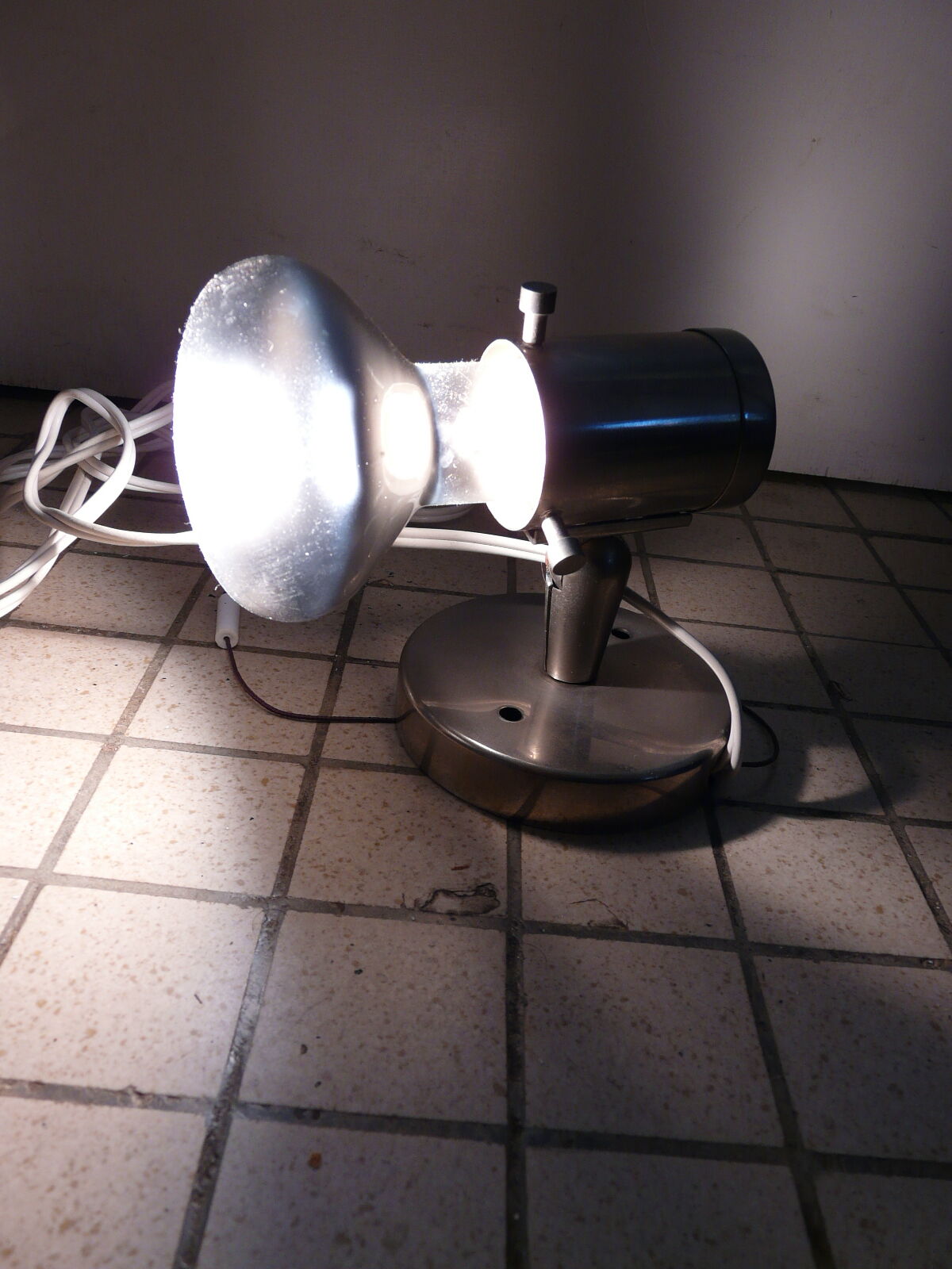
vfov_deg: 63.4
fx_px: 1027
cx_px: 476
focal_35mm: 28
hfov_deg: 49.7
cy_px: 634
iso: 100
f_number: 3.2
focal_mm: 4.6
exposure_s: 1/100
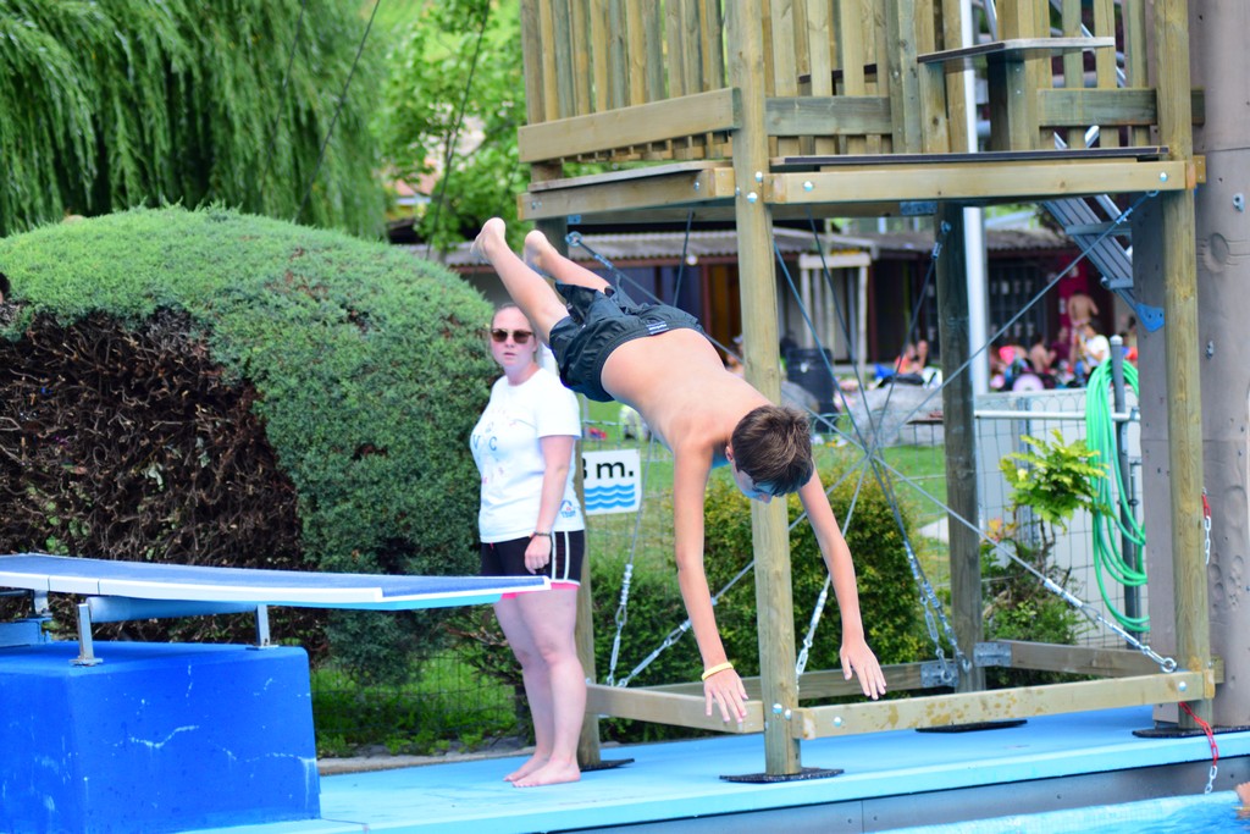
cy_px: 417
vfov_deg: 13.0
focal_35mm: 105
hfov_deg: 19.5
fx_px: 3646
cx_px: 625
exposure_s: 1/1250
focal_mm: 70
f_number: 4
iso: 720
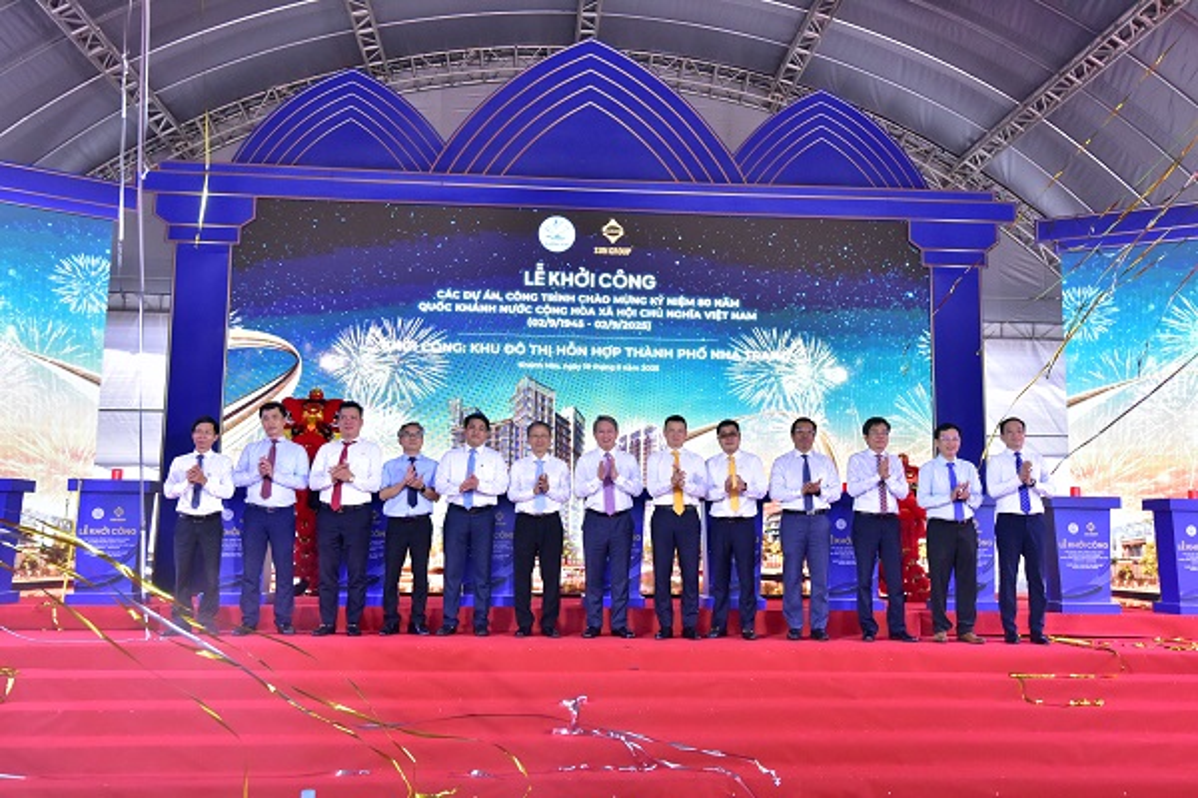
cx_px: 599
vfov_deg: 41.1
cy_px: 399
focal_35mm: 32
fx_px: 1065
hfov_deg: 58.7
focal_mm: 32
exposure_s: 1/500
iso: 3200
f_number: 9
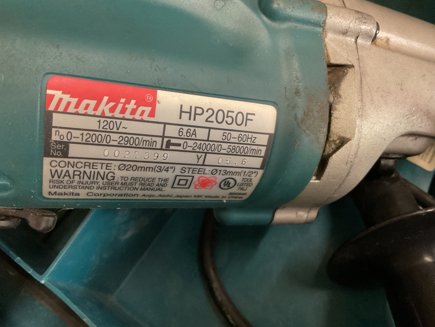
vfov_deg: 48.2
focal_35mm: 29
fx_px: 364
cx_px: 218
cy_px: 164
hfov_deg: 61.7
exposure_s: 1/30
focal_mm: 3
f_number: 1.8
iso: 400
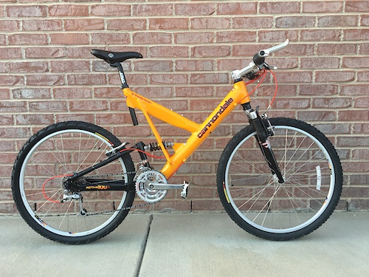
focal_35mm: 29
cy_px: 138
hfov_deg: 61.7
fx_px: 309
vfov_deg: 48.2
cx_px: 184
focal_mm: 4.15
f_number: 2.2
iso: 32
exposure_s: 1/60
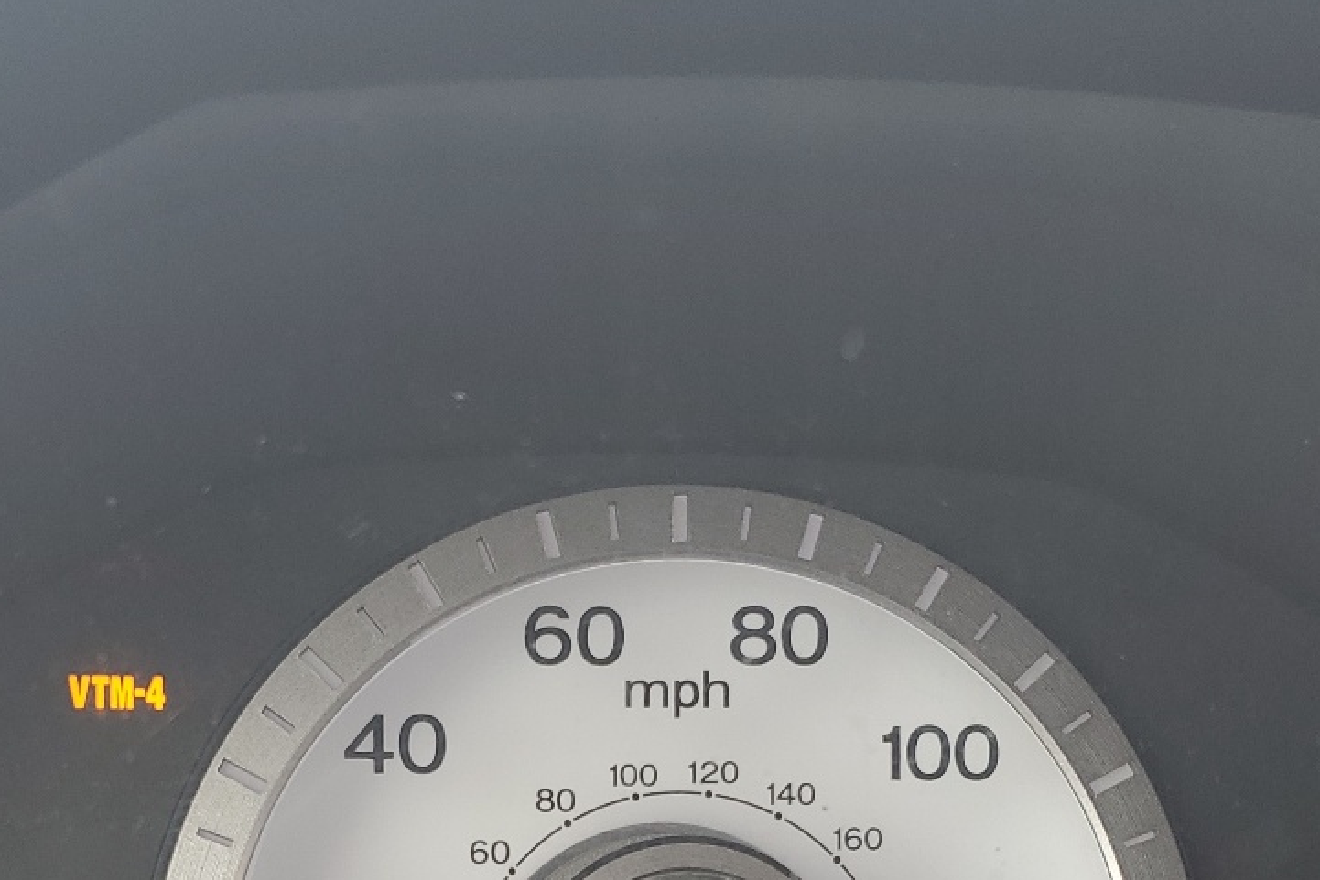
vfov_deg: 21.1
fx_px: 2200
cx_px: 535
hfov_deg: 33.3
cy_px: 1052
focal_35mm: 60
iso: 50
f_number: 1.5
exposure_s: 1/60.2
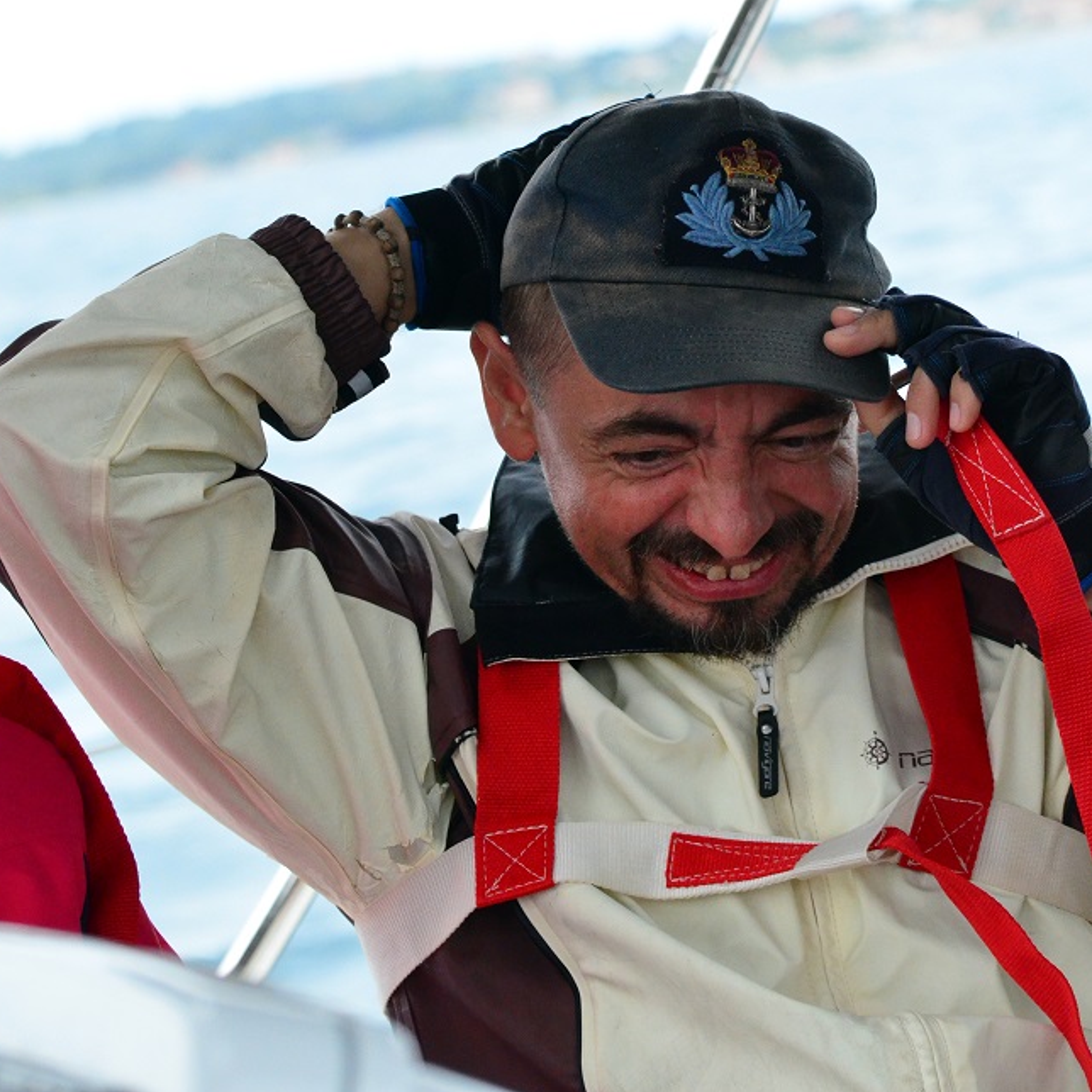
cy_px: 262
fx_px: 4925
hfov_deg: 12.7
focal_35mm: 138
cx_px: 535
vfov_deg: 12.6
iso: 3200
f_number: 5.6
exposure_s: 1/4000
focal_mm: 70
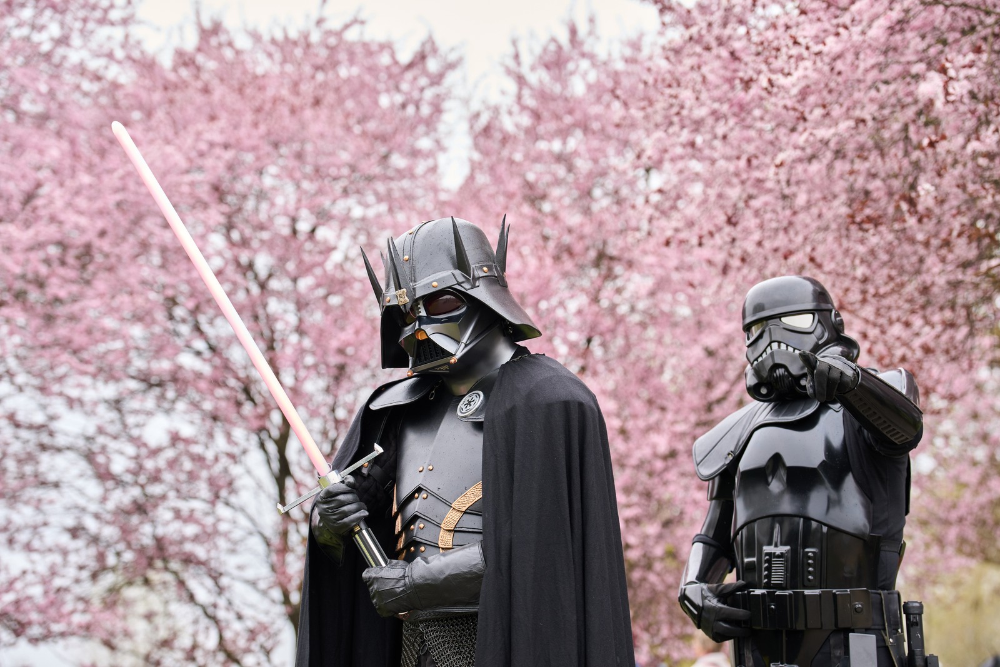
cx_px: 500
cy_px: 334
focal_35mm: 92
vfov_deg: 14.9
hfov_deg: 22.1
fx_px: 2556
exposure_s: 1/500
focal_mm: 92
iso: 500
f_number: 4
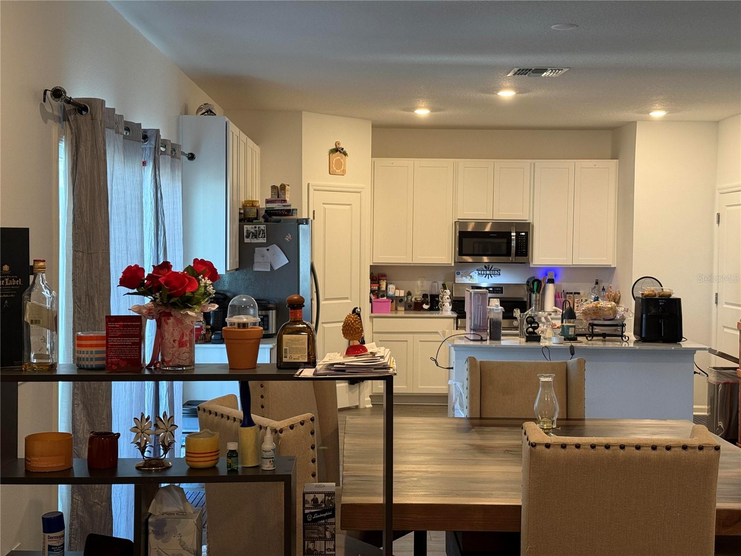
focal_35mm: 48
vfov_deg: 30.3
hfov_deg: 39.7
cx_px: 370
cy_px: 278
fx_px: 1028
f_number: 1.78
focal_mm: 6.76
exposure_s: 1/60
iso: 125
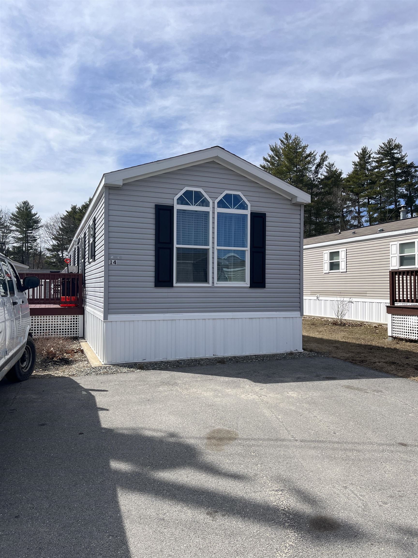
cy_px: 279
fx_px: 419
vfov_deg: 67.3
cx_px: 209
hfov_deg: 53.1
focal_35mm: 26
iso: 50
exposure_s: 1/5556
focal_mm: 5.1
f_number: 1.6
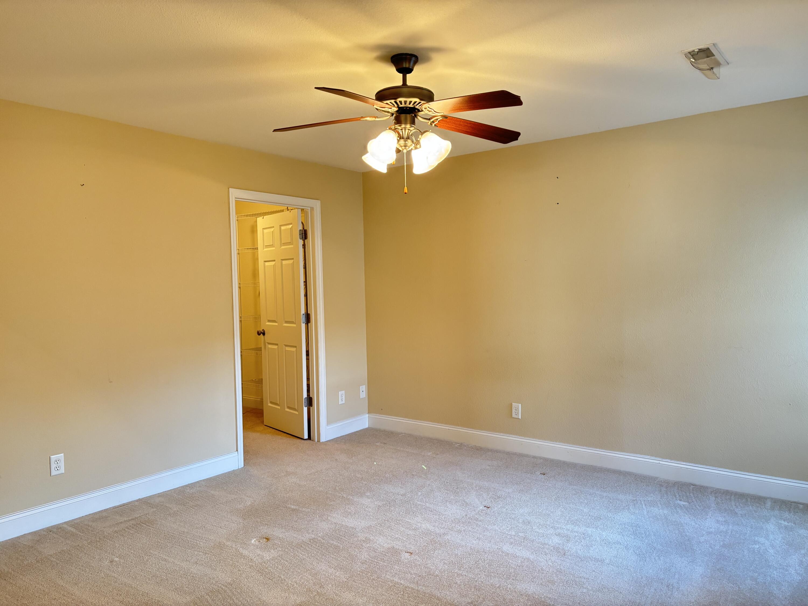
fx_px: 607
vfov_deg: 53.1
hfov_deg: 67.3
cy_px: 303
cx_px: 404
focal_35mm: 26
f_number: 1.6
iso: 200
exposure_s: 1/60
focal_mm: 5.96
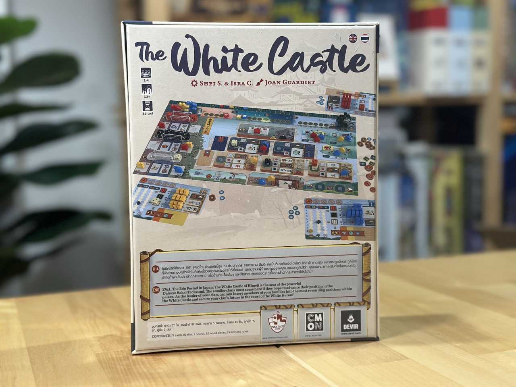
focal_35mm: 48
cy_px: 194
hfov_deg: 39.7
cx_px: 258
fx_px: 716
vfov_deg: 30.3
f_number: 1.78
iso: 250
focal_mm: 6.86
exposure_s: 1/50
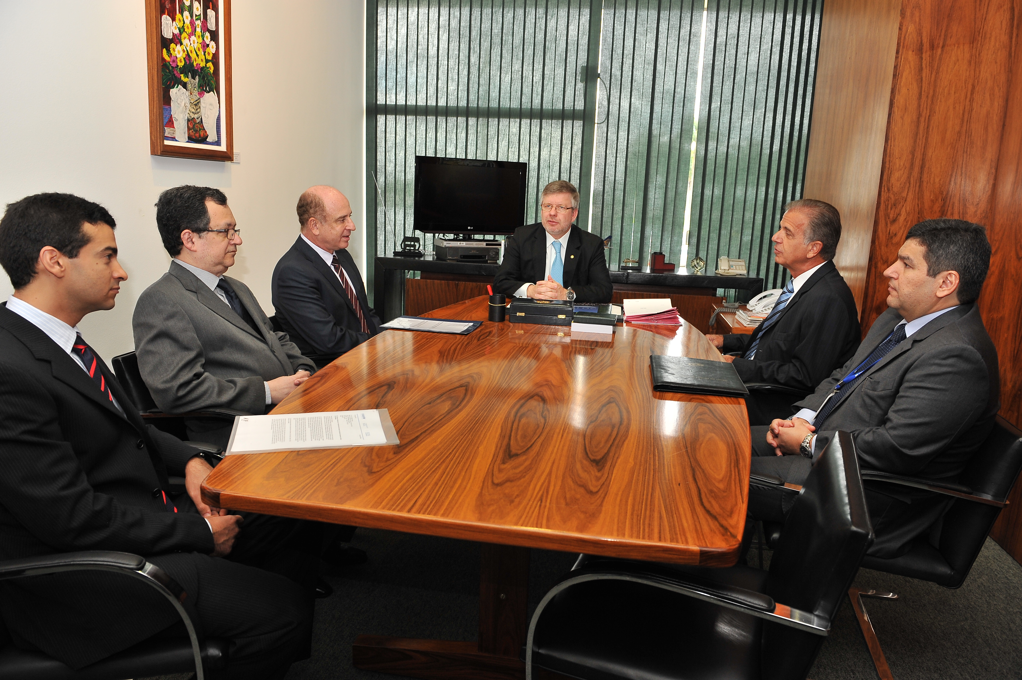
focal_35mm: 24
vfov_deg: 53.1
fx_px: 681
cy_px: 340
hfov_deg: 73.8
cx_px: 511
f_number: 5.6
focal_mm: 24
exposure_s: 1/80
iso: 800
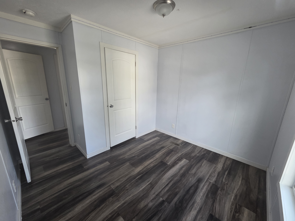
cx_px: 148
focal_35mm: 13
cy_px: 110
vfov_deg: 89.9
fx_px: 111
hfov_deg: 106.2
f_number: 2.2
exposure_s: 1/60
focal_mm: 2.2
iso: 160
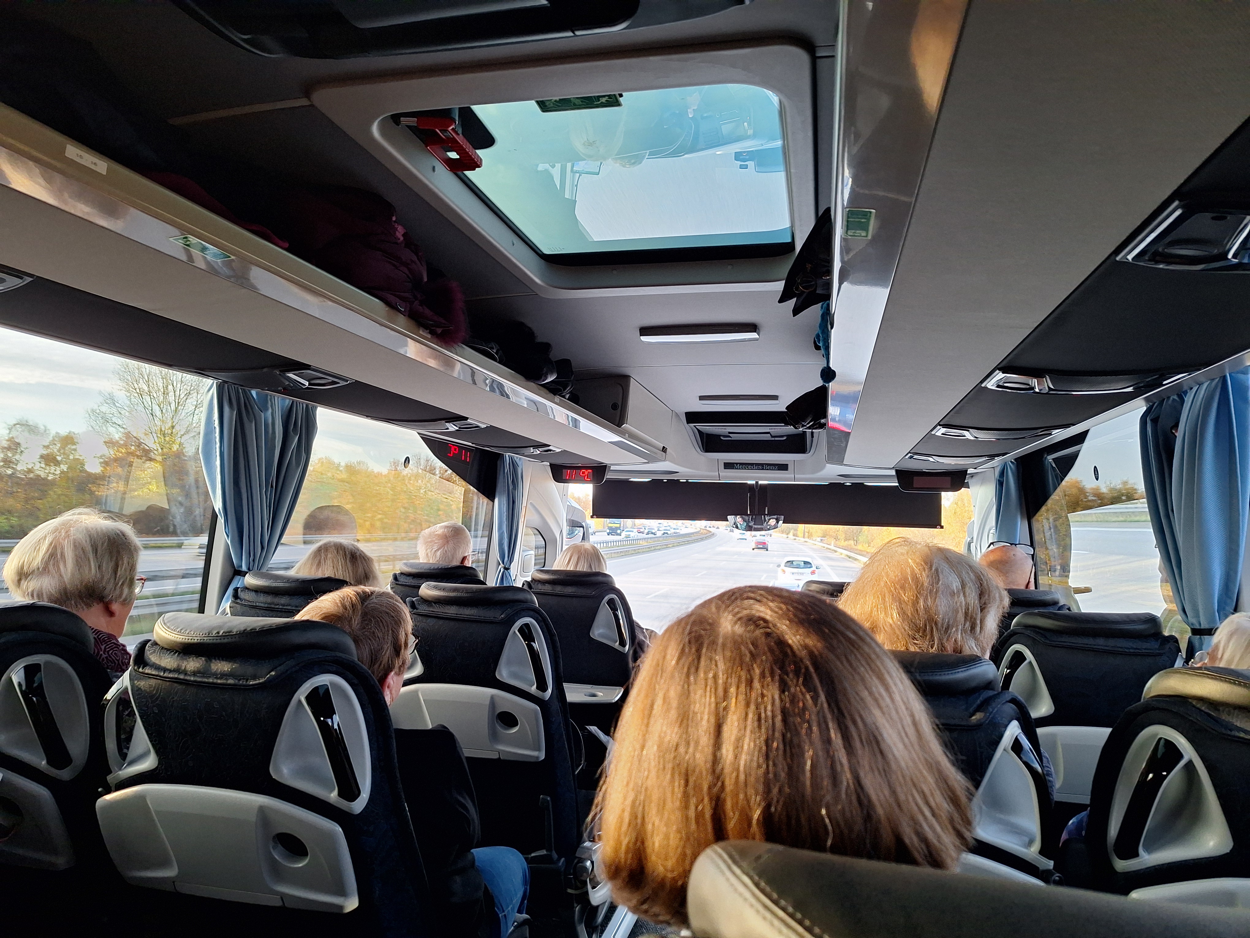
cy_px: 469
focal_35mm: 23
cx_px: 625
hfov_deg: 73.9
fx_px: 831
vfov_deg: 58.9
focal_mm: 5.54
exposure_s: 1/50
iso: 125
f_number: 1.8
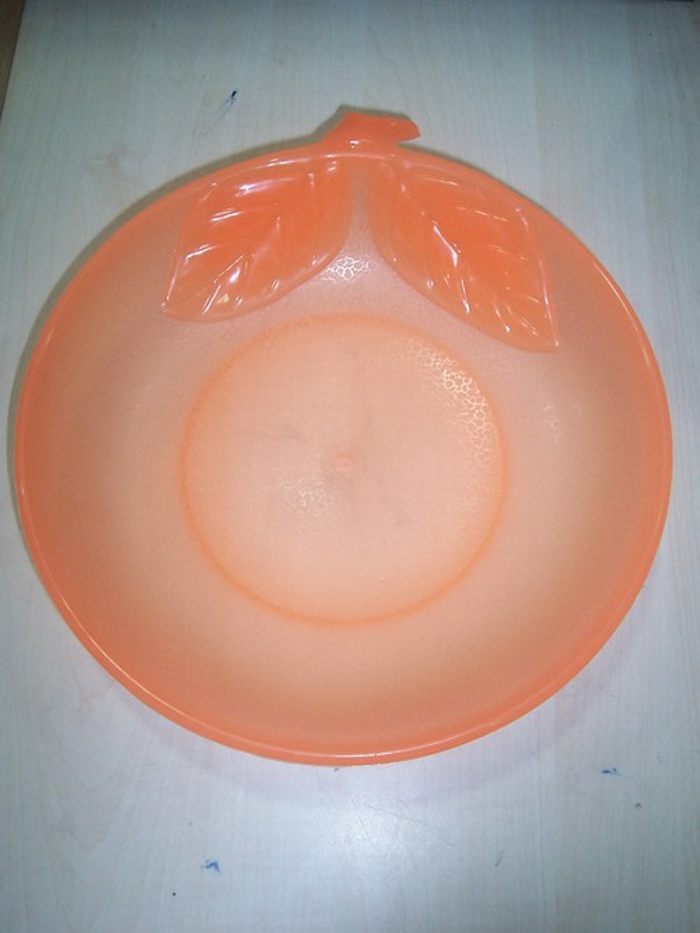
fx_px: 998
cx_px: 350
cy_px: 466
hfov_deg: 38.7
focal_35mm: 37
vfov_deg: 50.1
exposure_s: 1/60
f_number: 2.8
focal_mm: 5.6
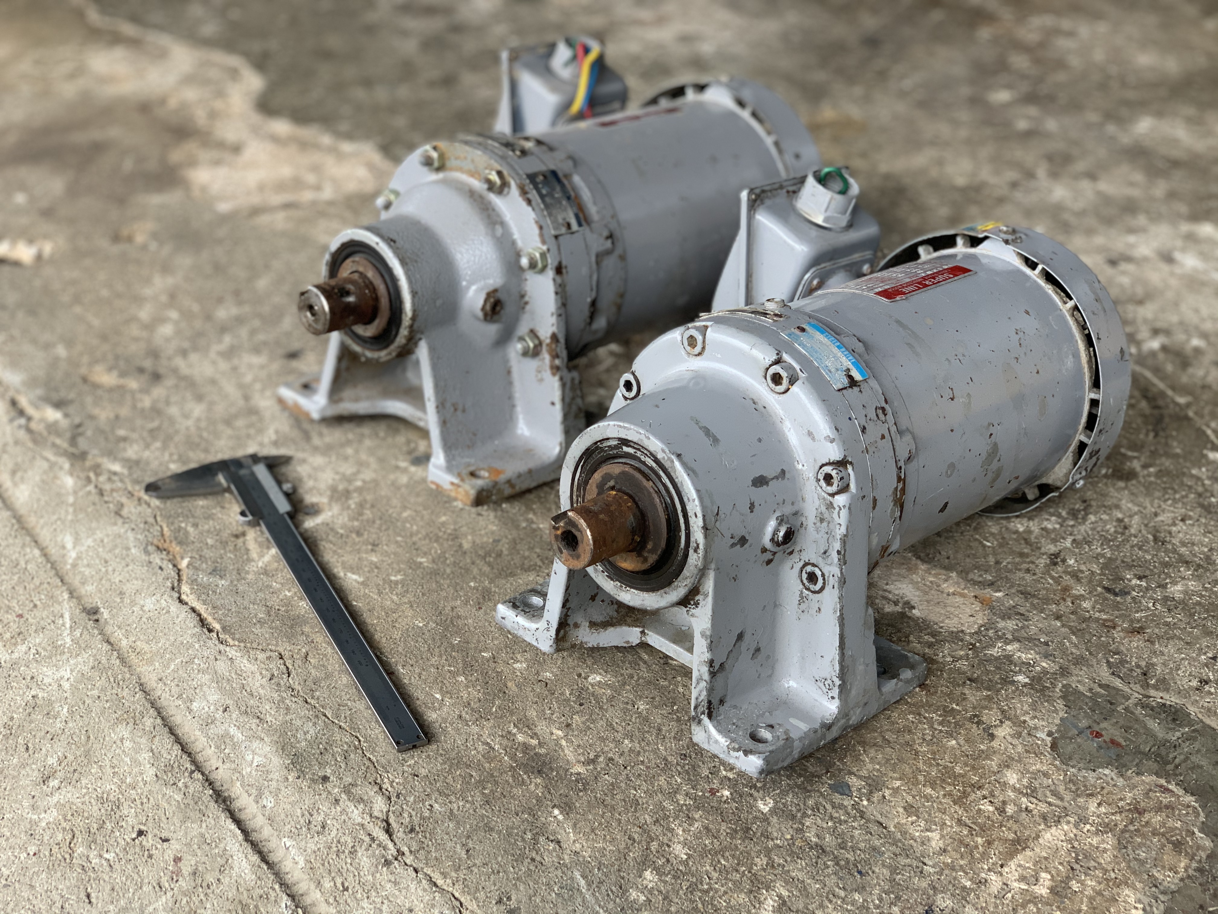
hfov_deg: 36.8
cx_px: 609
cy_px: 457
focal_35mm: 52
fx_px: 1830
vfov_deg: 28.0
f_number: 2.4
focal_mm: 6
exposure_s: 1/122
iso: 50
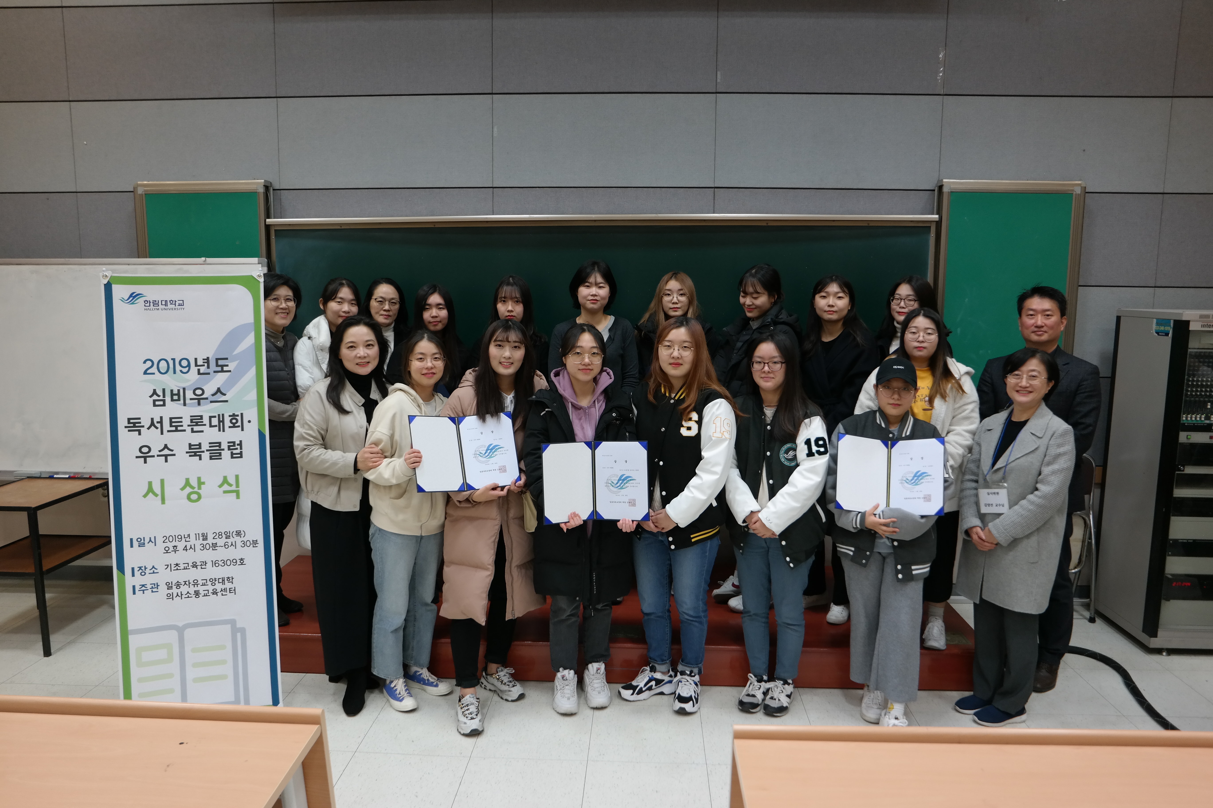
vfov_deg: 53.1
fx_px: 809
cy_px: 404
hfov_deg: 73.7
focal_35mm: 24
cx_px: 606
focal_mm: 16
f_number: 3.5
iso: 400
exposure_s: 1/30
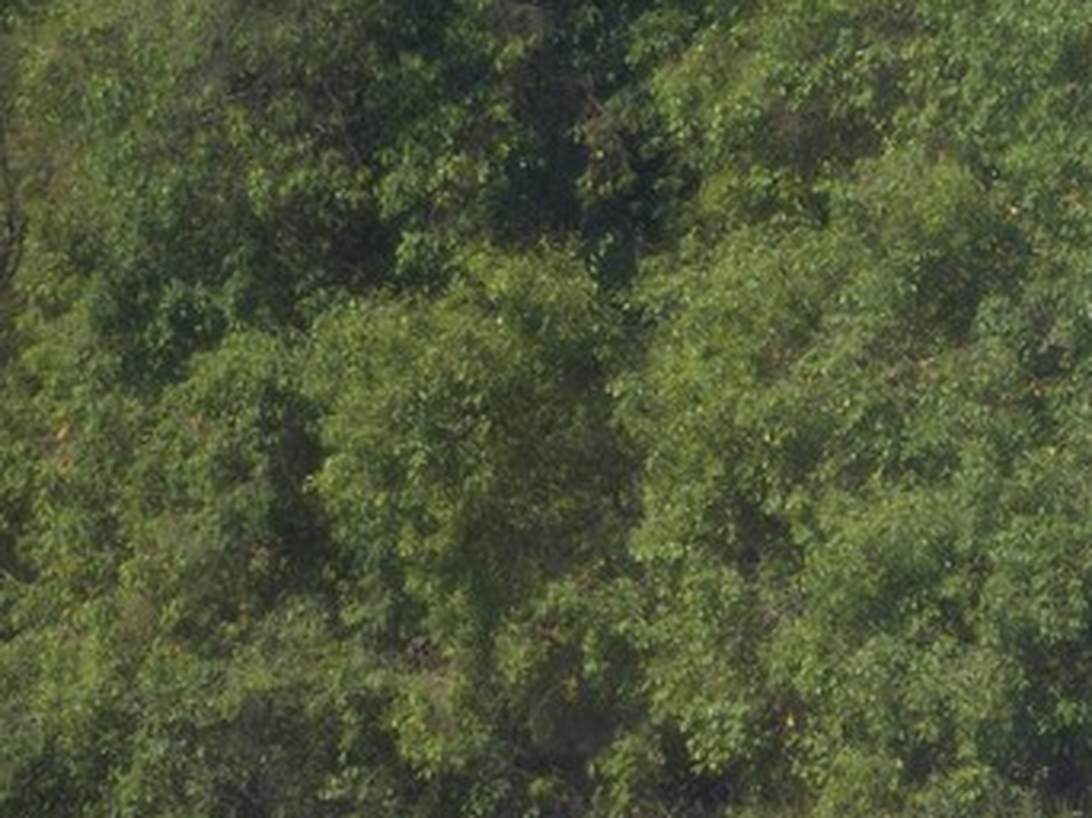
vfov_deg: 1.7
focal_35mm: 855
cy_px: 1987
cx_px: -244
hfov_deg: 2.3
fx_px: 26953
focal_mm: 190
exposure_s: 1/320
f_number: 11
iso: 200
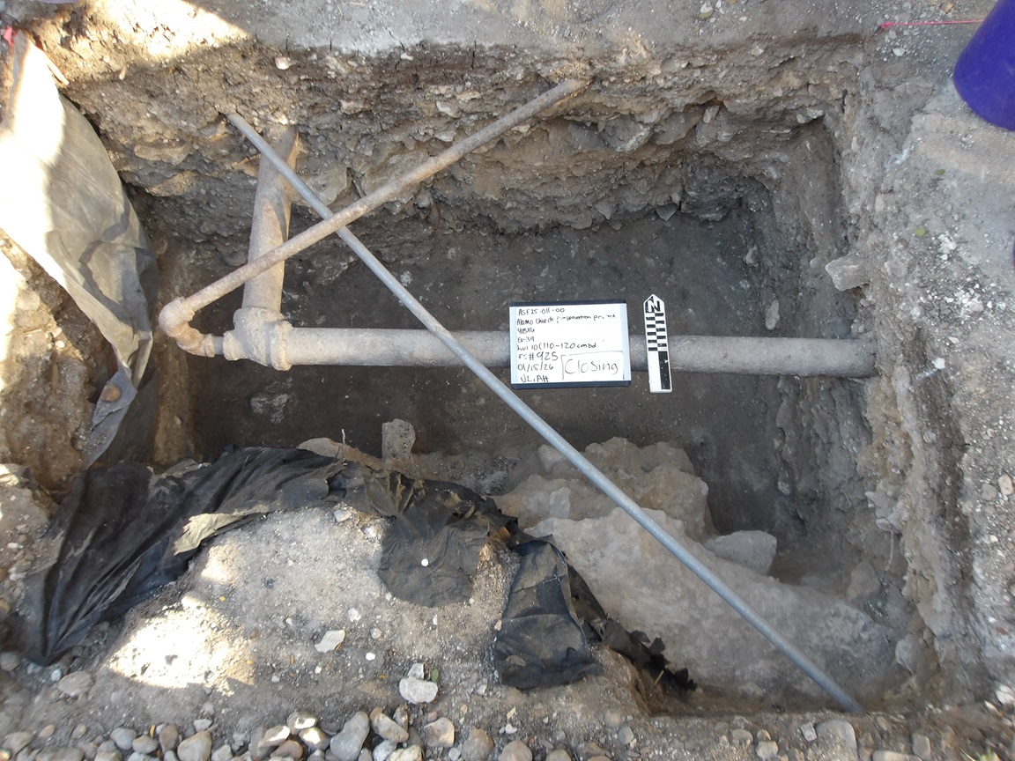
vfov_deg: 51.4
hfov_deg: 65.3
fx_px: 792
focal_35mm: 27
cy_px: 380
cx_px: 508
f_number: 3
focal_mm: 4.9
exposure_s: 1/60
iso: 151
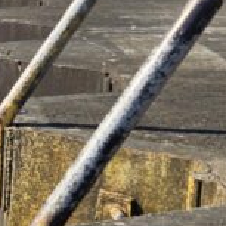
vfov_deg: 12.8
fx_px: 1005
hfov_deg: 10.6
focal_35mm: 136
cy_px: 77
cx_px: -349
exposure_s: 1/3333
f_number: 1.8
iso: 25
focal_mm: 5.4
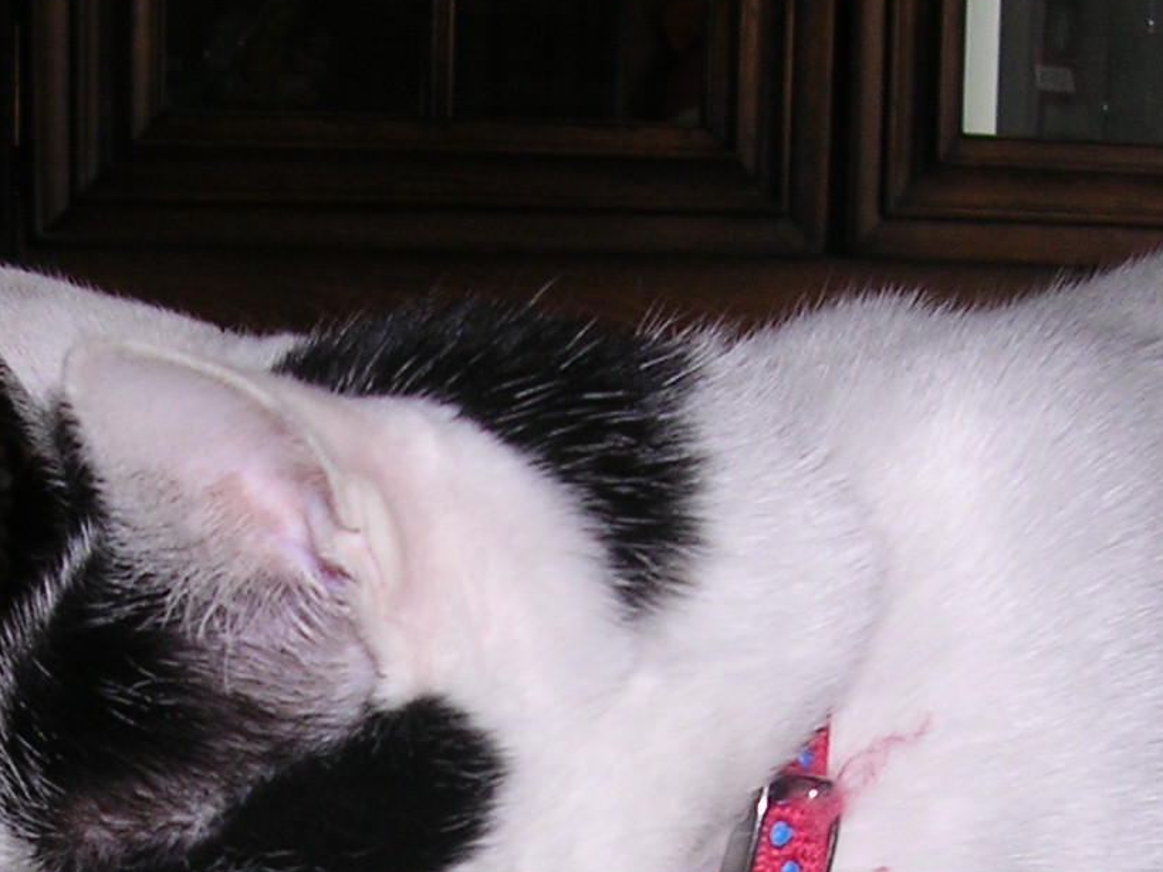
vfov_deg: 15.1
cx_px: 406
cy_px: 1025
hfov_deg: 20.6
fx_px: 3191
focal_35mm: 95
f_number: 2.8
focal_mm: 5.8
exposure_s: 1/60.1
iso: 100
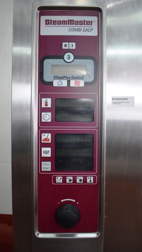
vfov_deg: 66.1
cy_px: 128
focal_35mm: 29
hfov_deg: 40.2
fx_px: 194
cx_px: 73
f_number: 3.5
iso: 2500
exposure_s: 1/60
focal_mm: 18
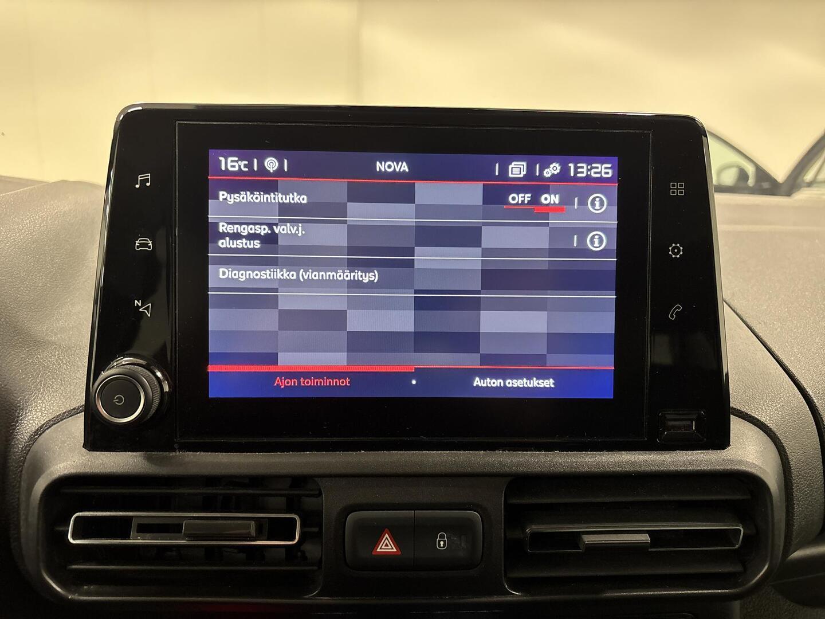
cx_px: 412
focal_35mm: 26
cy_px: 310
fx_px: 620
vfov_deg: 53.1
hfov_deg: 67.3
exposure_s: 1/49
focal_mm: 5.96
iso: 320
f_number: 1.6
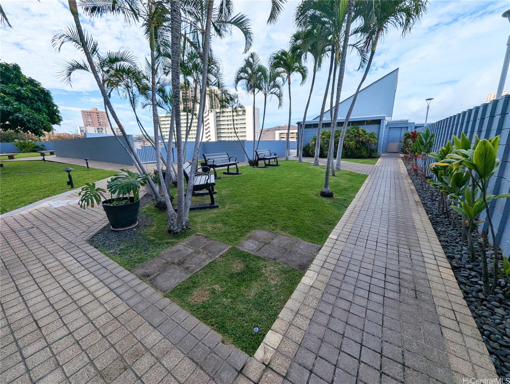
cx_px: 255
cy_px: 192
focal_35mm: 13
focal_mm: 1.95
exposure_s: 1/1692
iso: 45
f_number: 2.2
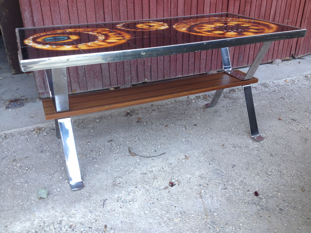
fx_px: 314
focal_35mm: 35
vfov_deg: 40.7
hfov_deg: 52.6
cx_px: 156
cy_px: 116
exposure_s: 1/40
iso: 50
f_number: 2.4
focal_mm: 4.28
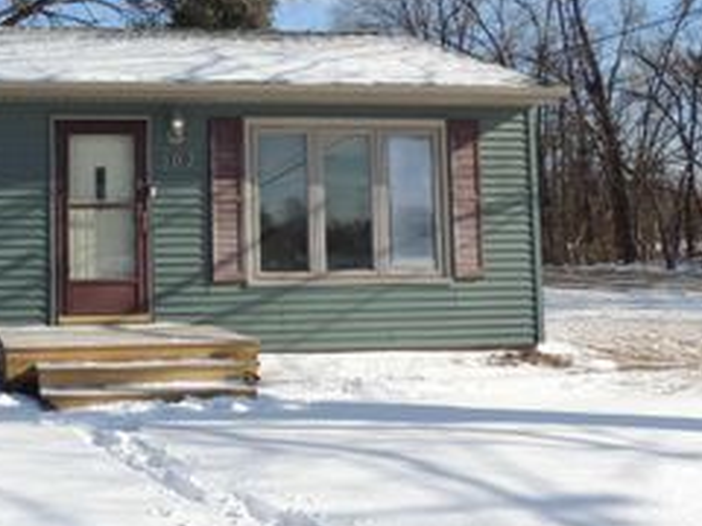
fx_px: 1014
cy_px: 153
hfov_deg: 36.4
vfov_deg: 28.8
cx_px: 102
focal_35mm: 50
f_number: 3
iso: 100
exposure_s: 1/1600
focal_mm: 4.3
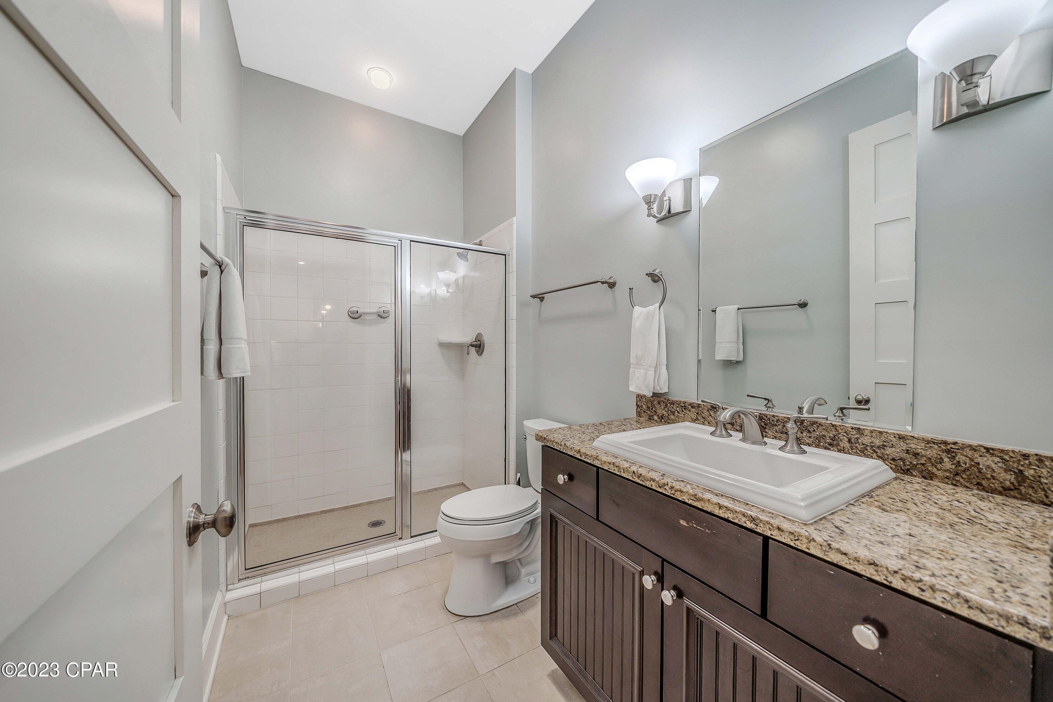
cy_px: 351
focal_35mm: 12
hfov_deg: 112.6
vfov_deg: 90.0
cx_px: 526
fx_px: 351
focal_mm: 12
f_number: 5.6
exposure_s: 1/25
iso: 100
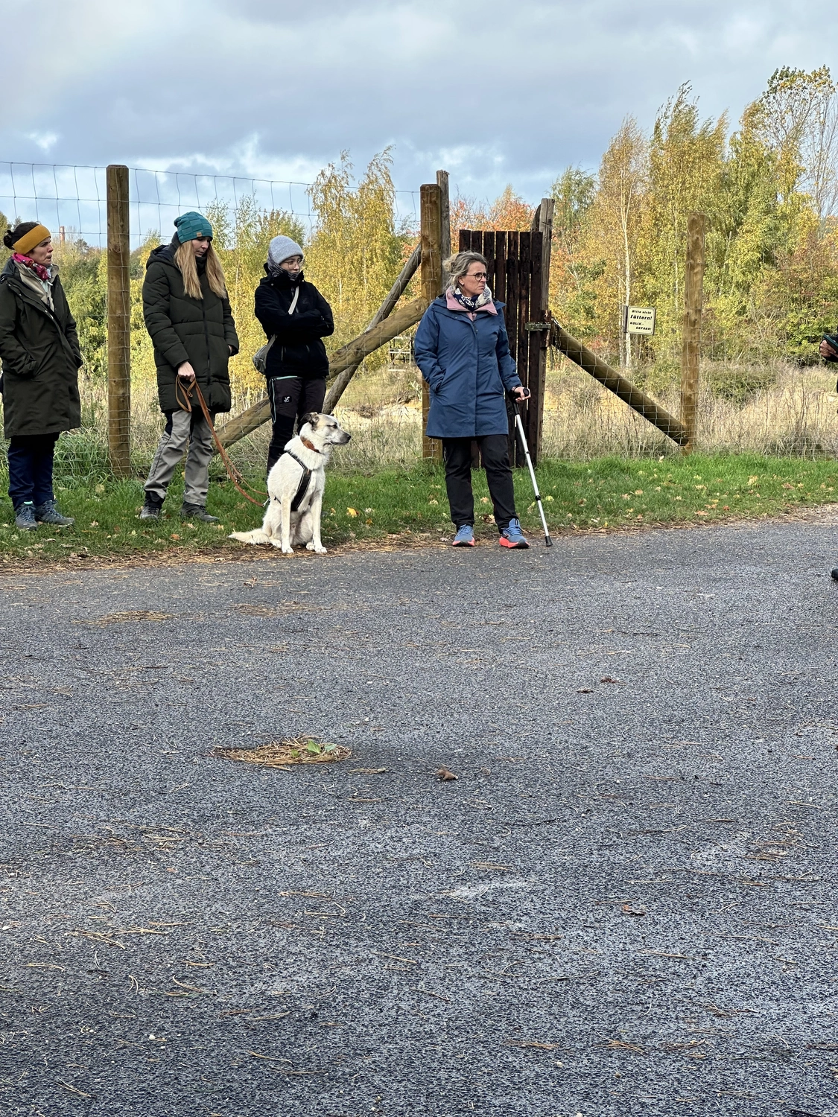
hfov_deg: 19.1
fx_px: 2485
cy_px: 558
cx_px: 419
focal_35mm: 77
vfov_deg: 25.3
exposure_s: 1/243
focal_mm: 9
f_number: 2.8
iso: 32
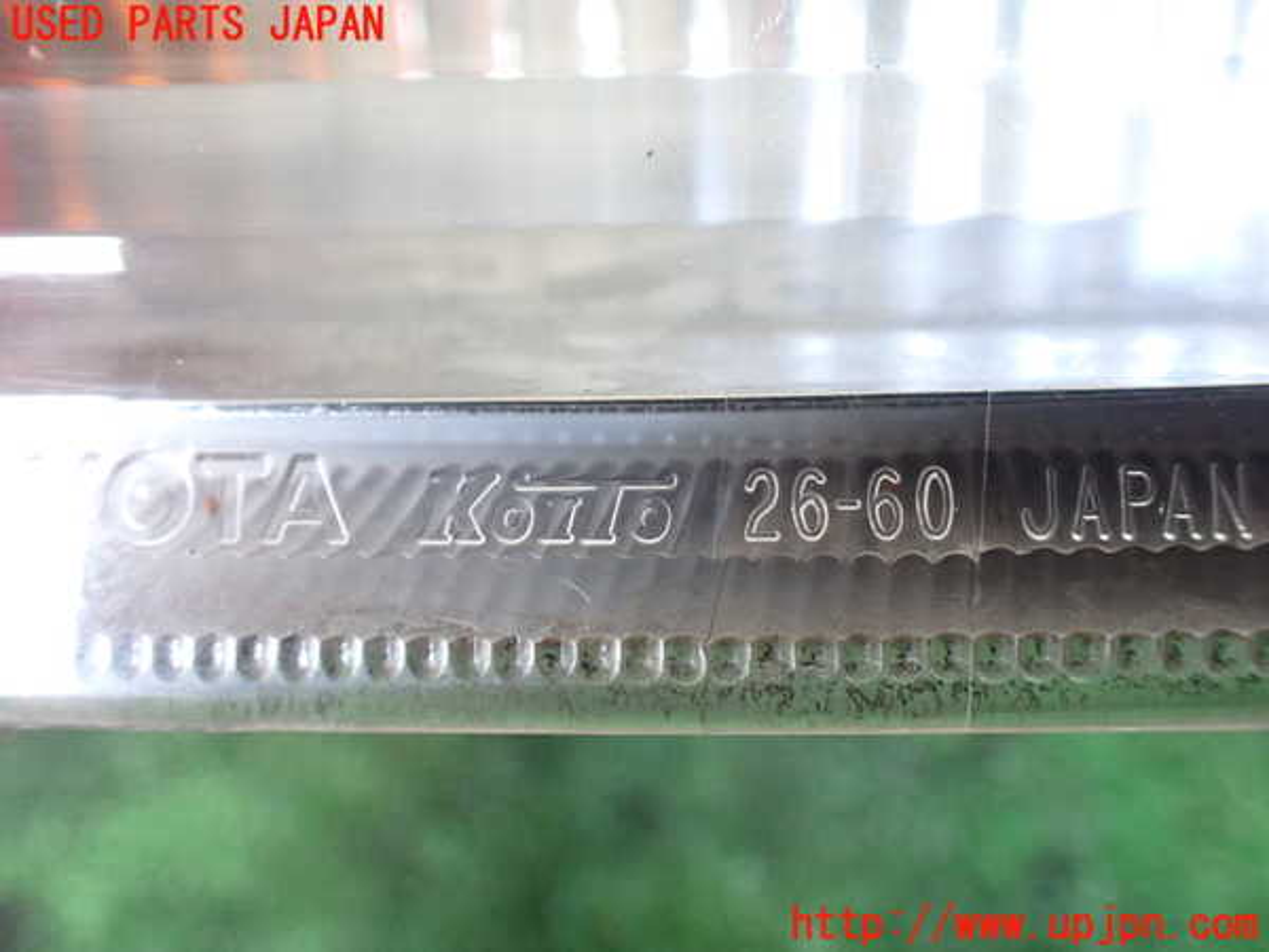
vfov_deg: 46.8
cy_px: 476
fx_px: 1100
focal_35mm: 30
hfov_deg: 60.0
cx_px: 634
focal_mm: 5.4
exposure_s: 1/80
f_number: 2.3
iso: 800
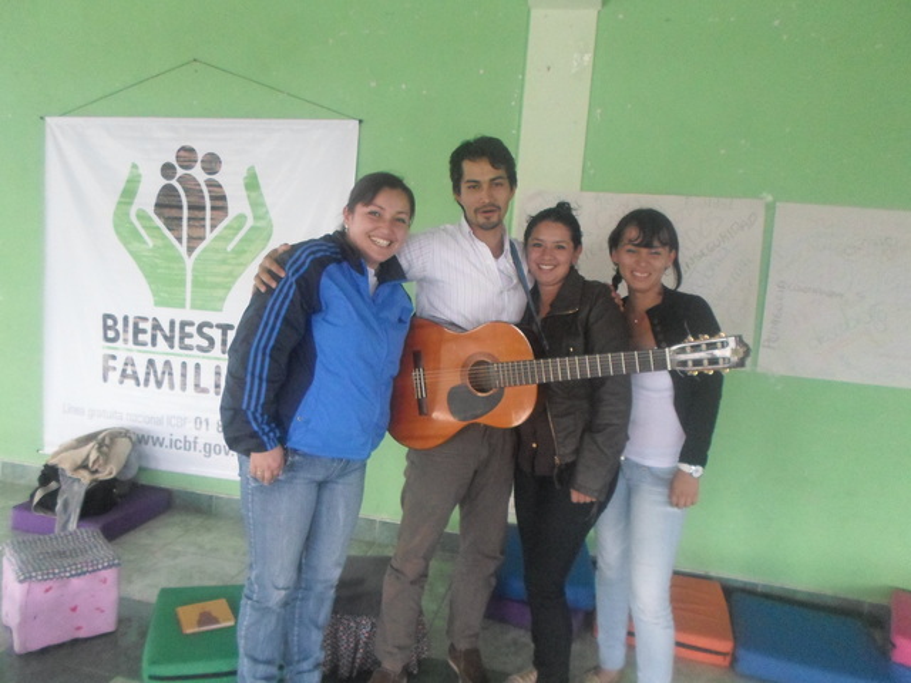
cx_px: 456
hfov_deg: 69.4
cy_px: 342
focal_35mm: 25
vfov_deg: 54.9
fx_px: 658
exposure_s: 1/125
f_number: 2.5
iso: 480
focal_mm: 4.5
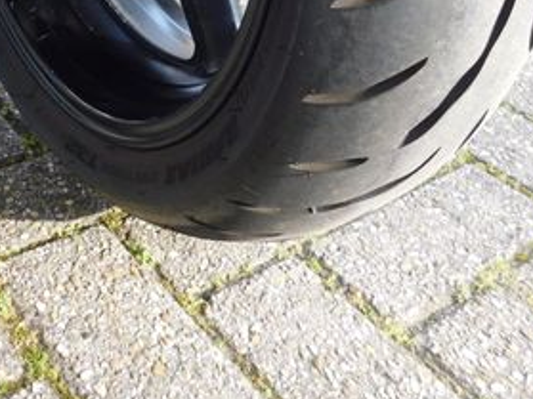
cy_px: -52
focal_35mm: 55
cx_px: 160
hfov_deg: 34.5
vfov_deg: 24.6
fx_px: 846
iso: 125
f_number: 3
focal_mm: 4.1
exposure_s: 1/80
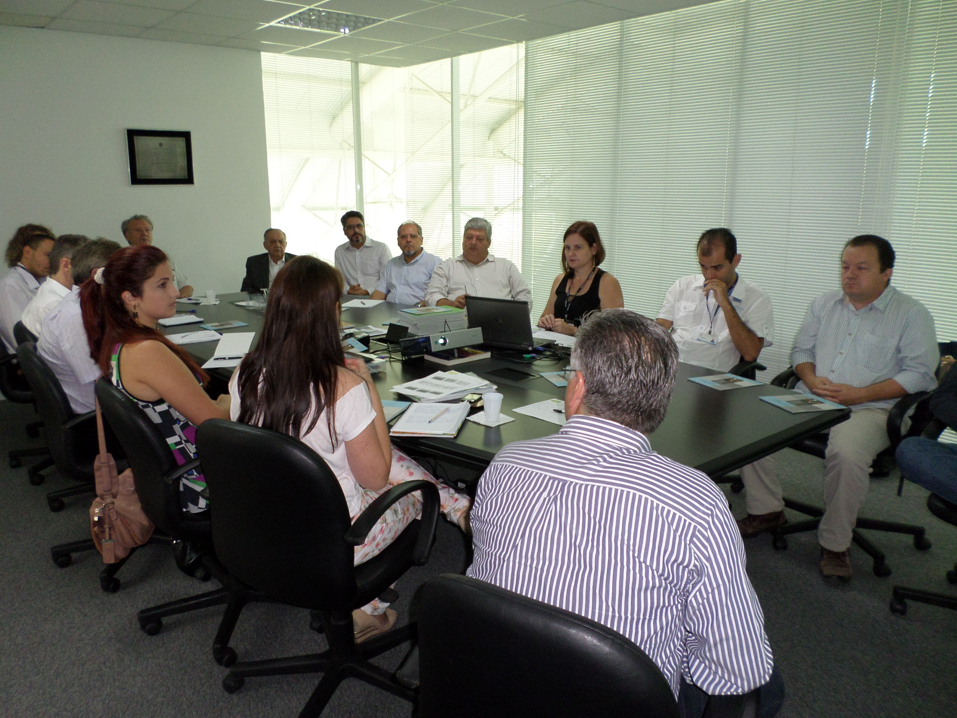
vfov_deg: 54.9
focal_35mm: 25
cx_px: 478
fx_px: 691
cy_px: 359
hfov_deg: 69.4
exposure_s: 1/30
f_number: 2.5
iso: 120
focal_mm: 4.5
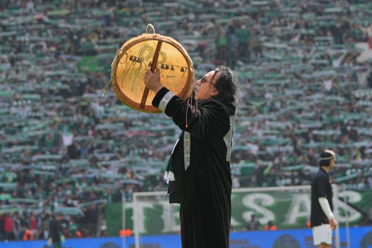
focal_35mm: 156
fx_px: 1612
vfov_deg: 8.8
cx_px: 186
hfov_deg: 13.2
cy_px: 124
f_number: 4
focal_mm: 104
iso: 160
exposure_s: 1/800
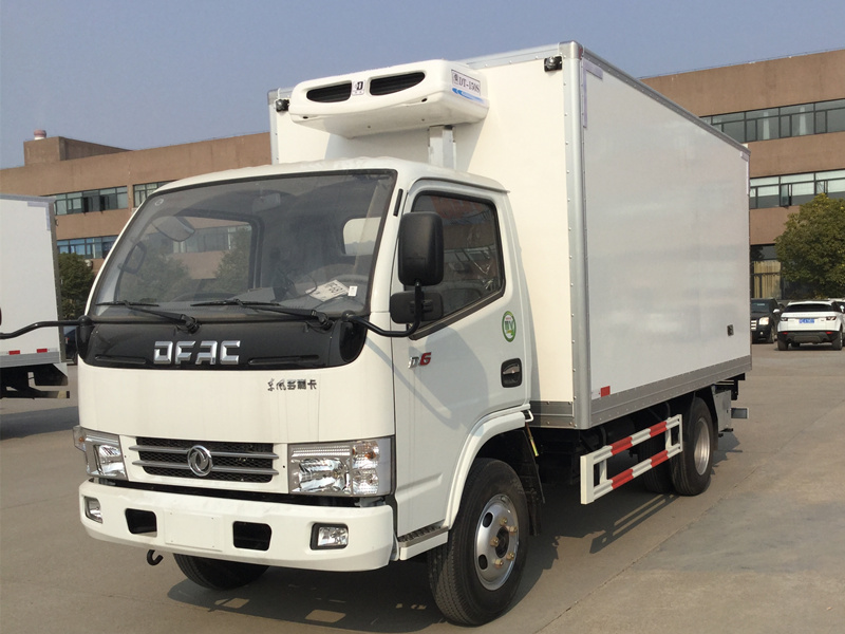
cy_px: 317
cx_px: 422
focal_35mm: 31
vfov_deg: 45.4
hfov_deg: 58.4
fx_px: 757
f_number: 2.4
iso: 25
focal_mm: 3.3
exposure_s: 1/2146
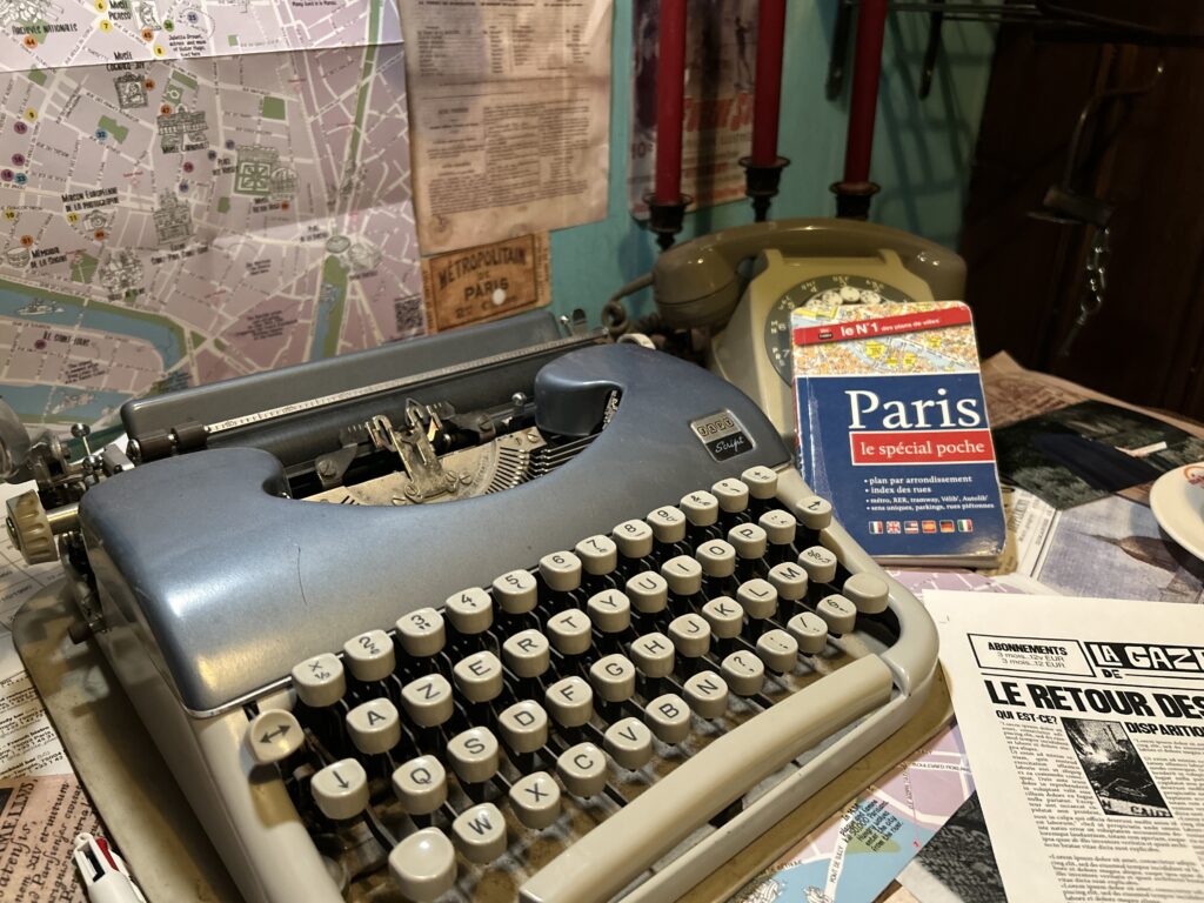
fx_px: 904
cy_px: 452
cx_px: 602
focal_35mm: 26
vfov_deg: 53.1
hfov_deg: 67.3
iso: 640
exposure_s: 1/40
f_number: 1.5
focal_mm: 5.7
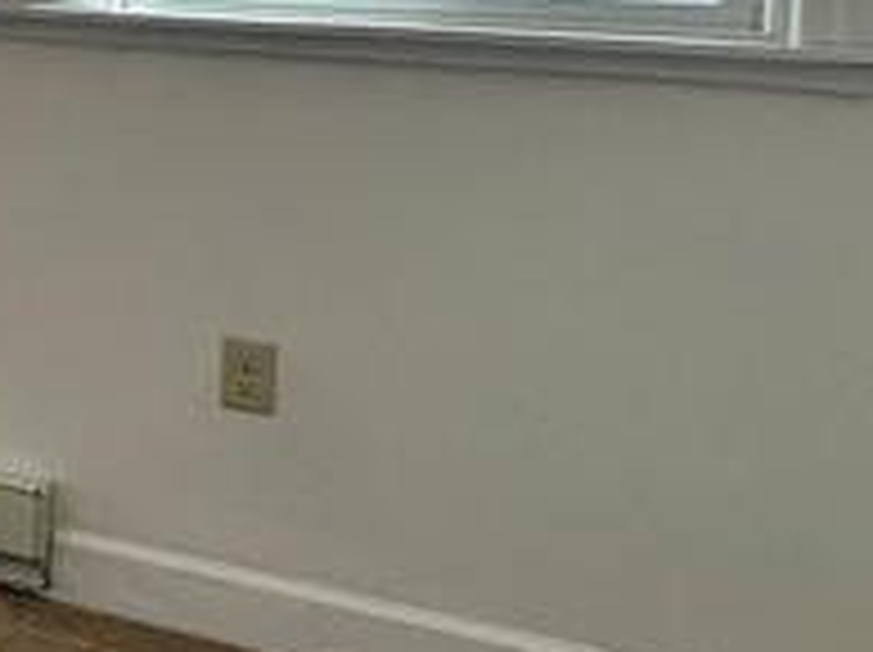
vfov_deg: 19.1
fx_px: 1864
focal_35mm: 74
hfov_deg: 16.3
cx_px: -1071
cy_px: -45
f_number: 2.2
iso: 40
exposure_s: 1/137
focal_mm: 2.22
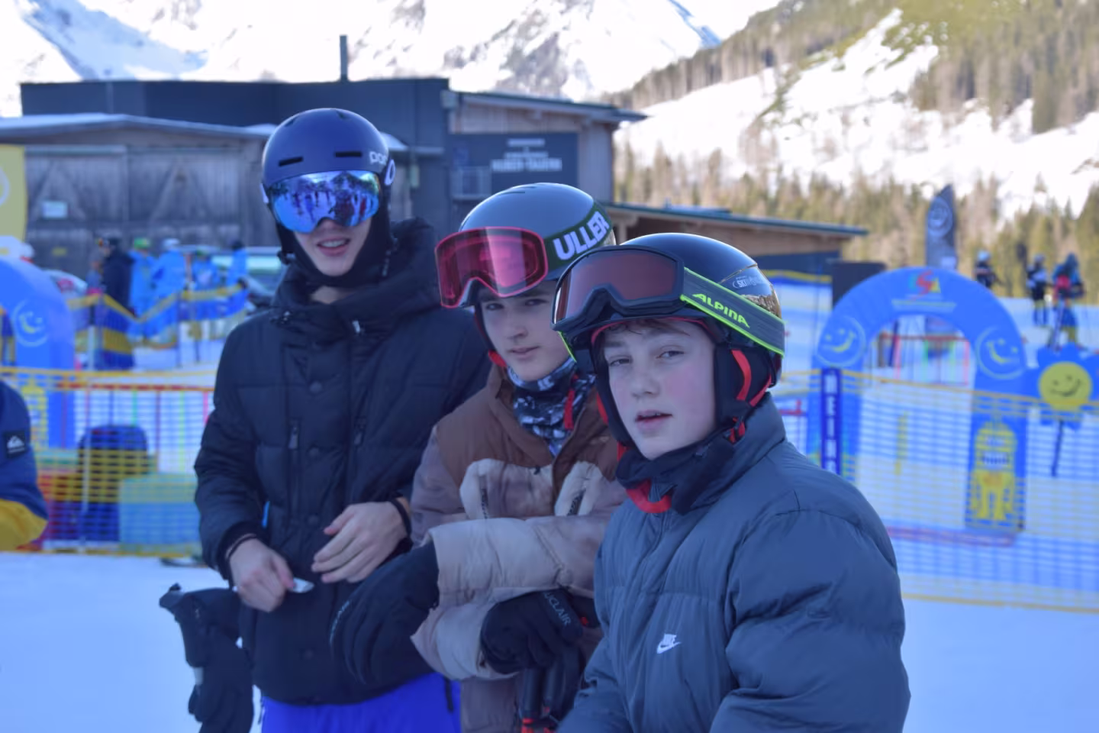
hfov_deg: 28.1
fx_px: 2198
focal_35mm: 72
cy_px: 366
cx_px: 550
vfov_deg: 18.9
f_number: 8
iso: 200
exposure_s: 1/250
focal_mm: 48
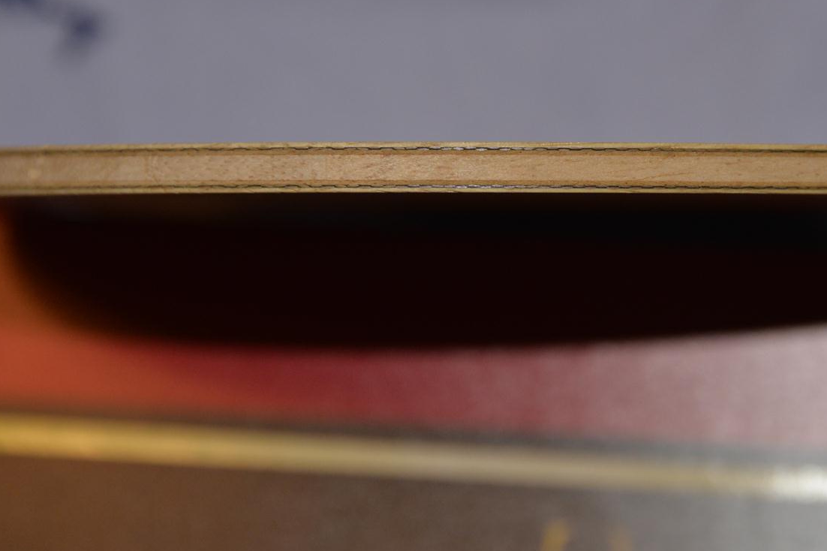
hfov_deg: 11.9
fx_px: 3950
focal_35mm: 172
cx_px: 504
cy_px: 167
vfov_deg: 8.0
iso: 1250
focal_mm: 105
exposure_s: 1/125
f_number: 6.3
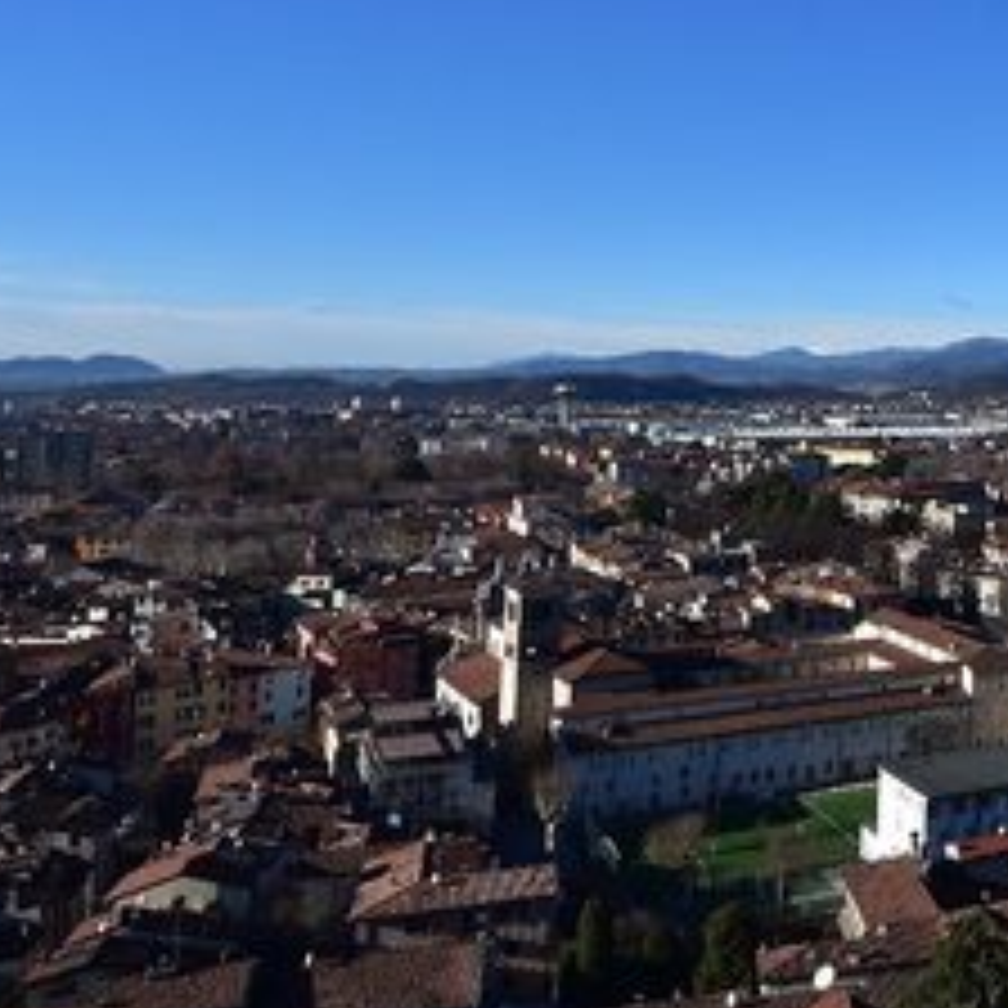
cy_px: 324
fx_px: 1351
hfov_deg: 32.1
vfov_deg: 40.3
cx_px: 1278
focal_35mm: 41
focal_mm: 12
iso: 200
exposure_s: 1/320
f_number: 10
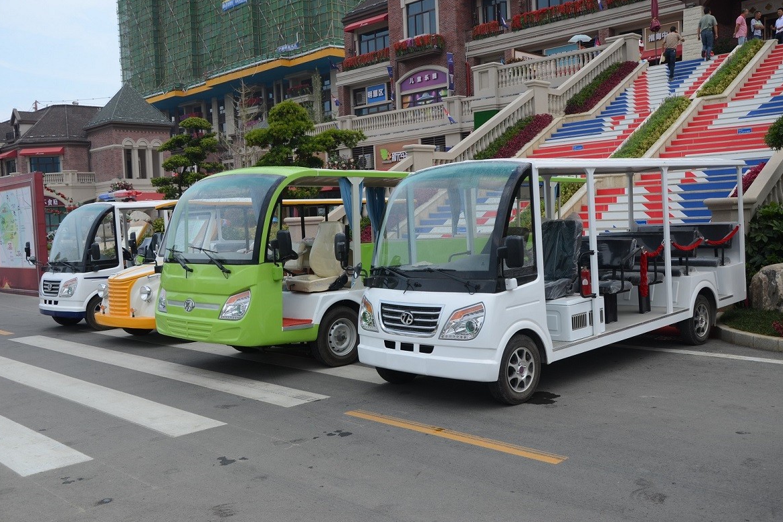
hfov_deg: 55.8
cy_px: 261
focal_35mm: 34
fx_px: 740
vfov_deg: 38.9
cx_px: 398
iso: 100
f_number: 7.1
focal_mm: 22
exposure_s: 1/200
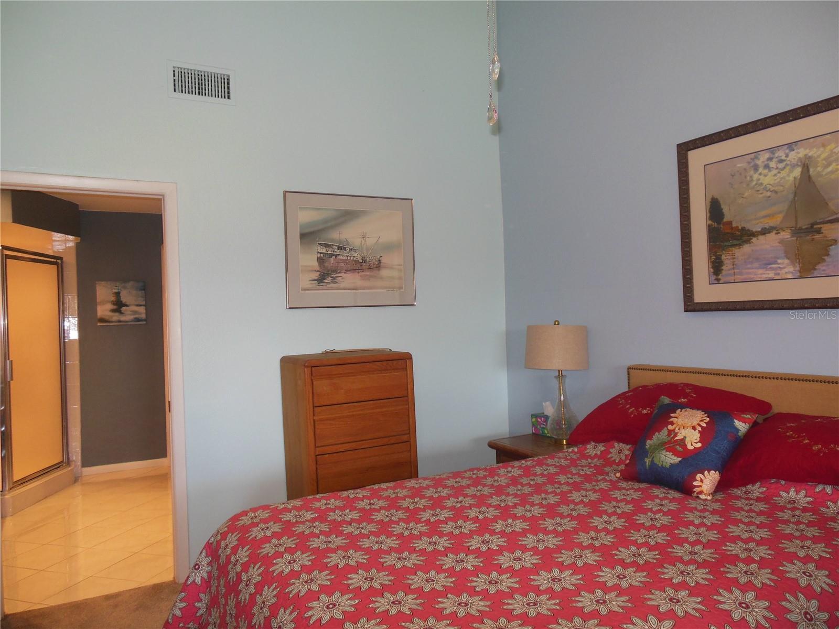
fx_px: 606
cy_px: 314
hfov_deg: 69.4
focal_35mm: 25
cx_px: 420
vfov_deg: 54.9
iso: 200
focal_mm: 4.5
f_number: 3.2
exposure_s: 1/25
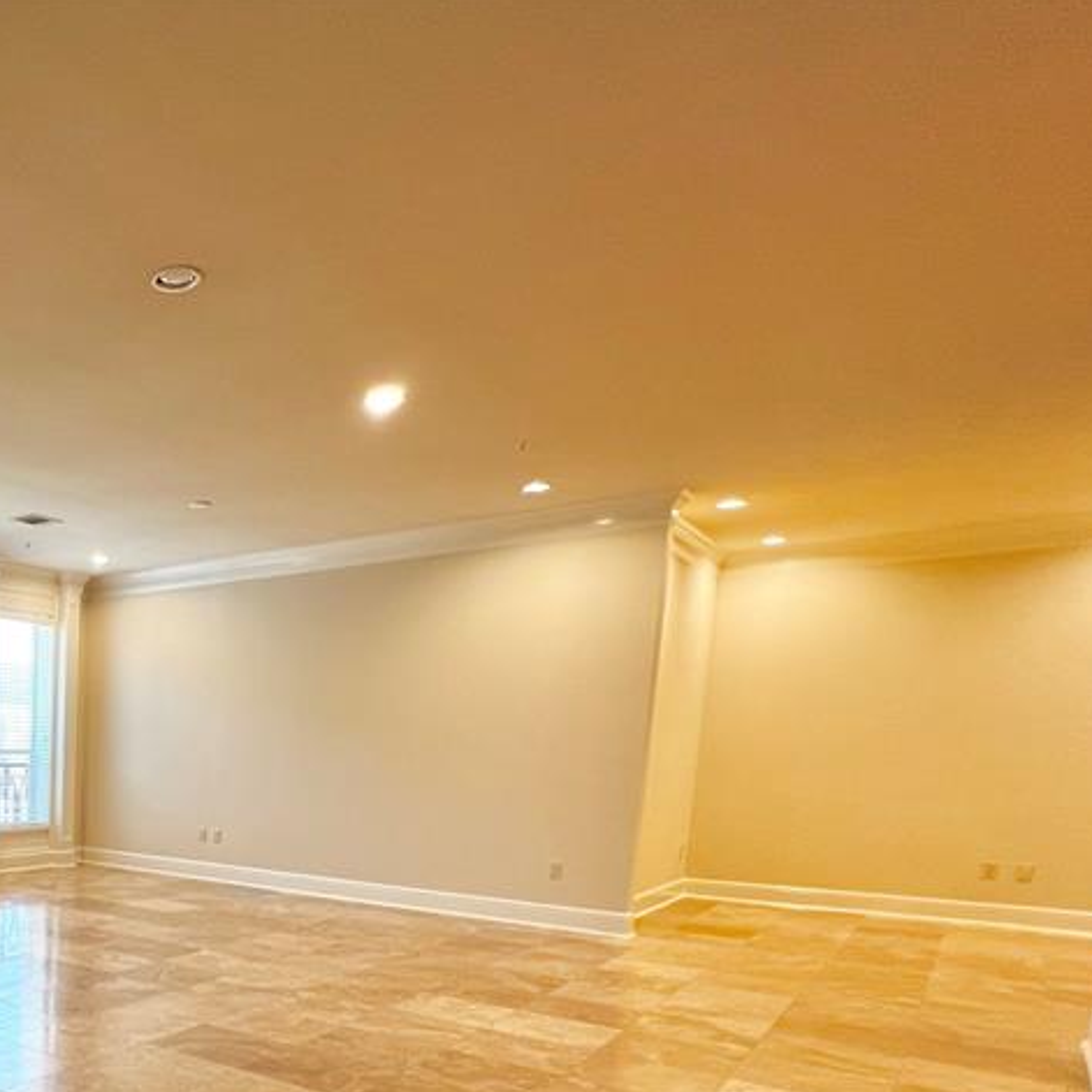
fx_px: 892
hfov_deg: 49.8
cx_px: -26
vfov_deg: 57.9
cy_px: 881
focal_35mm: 25
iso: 160
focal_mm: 1.57
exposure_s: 1/120
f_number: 1.8
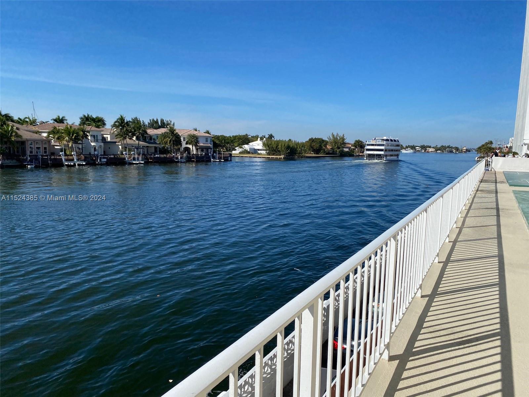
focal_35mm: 26
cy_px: 198
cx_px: 264
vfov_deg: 53.1
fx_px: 397
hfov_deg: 67.3
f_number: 1.8
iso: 32
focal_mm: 4.25
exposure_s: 1/4444
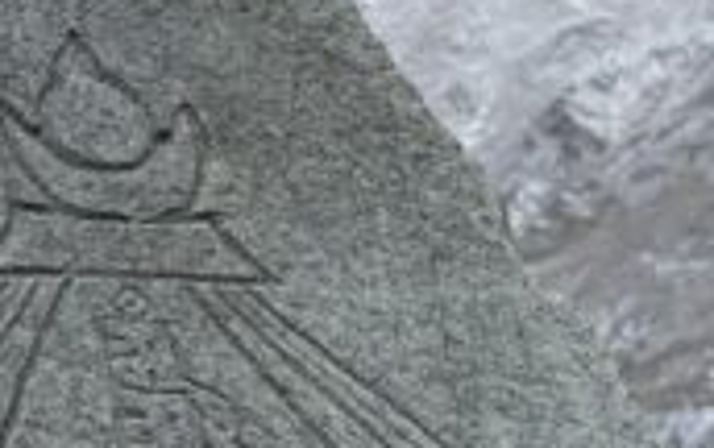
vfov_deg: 7.9
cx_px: -872
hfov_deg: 11.1
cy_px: 543
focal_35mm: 164
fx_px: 3195
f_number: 1.8
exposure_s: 1/3300
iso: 32
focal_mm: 4.25
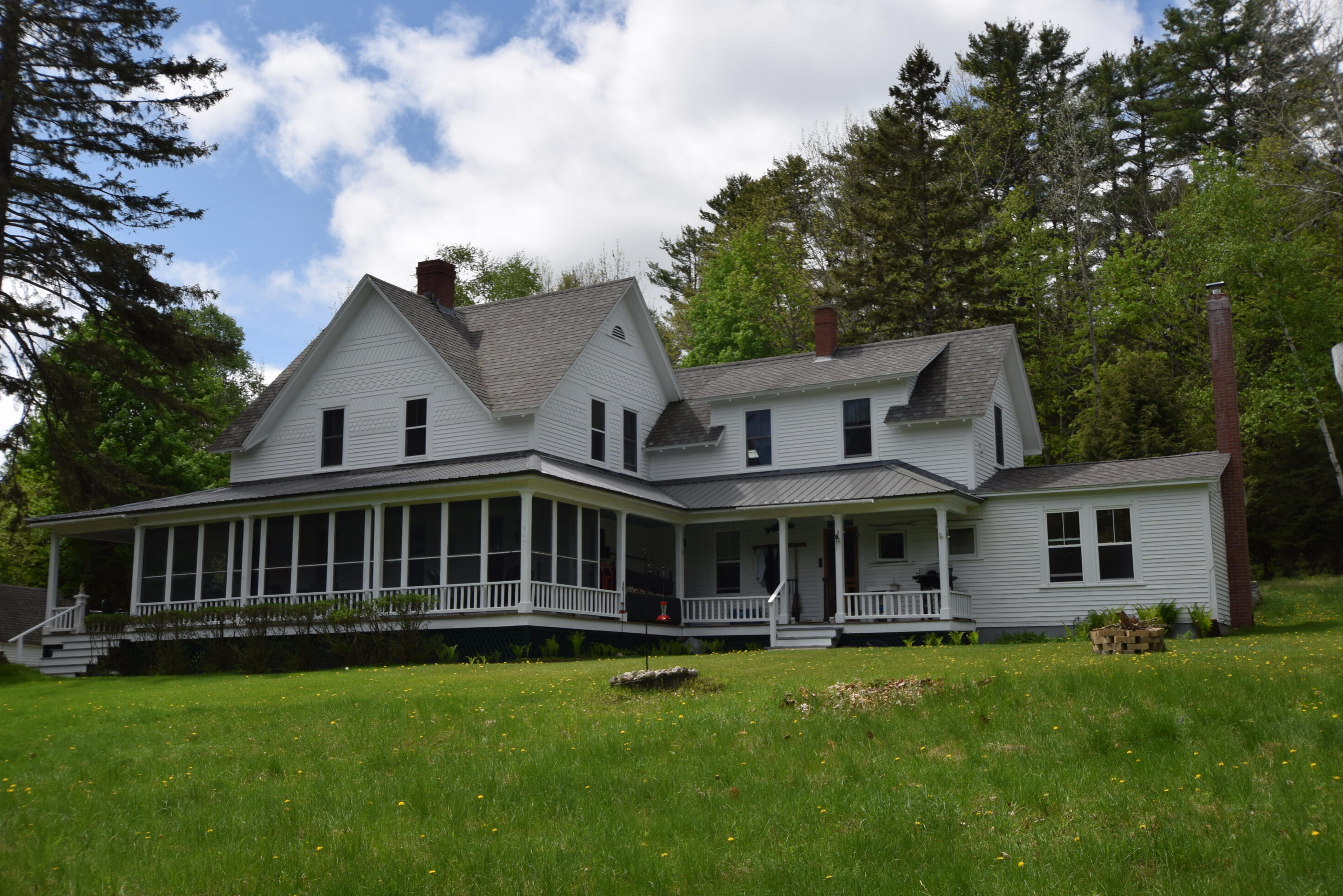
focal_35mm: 37
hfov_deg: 51.9
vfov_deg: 36.0
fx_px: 1380
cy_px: 449
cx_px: 685
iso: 100
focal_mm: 24
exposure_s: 1/200
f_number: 10
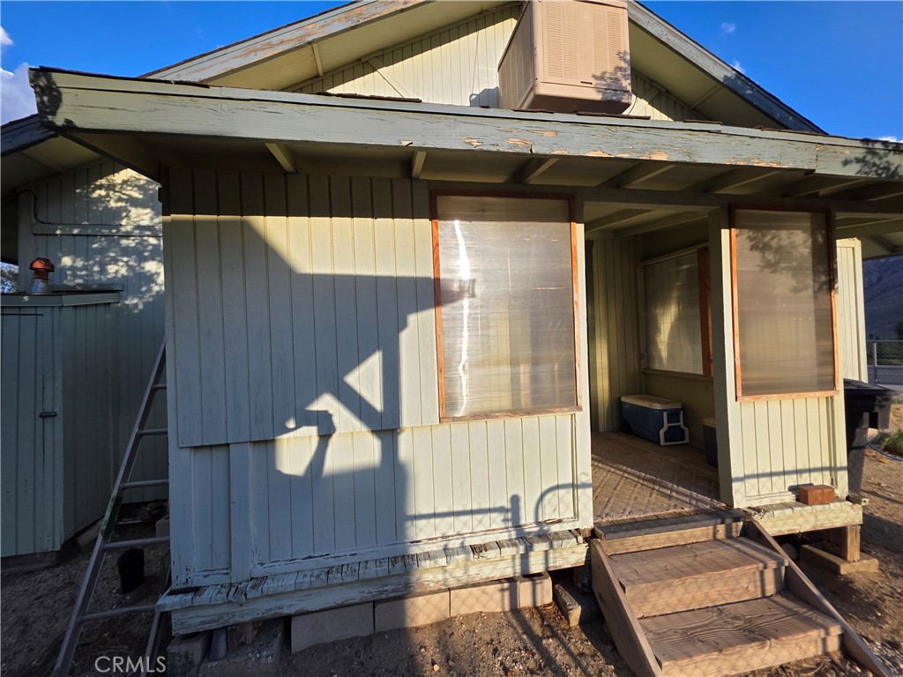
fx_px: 339
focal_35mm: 13
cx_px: 452
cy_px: 338
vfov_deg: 89.9
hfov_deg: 106.2
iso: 40
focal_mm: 2.2
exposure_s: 1/617
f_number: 1.9
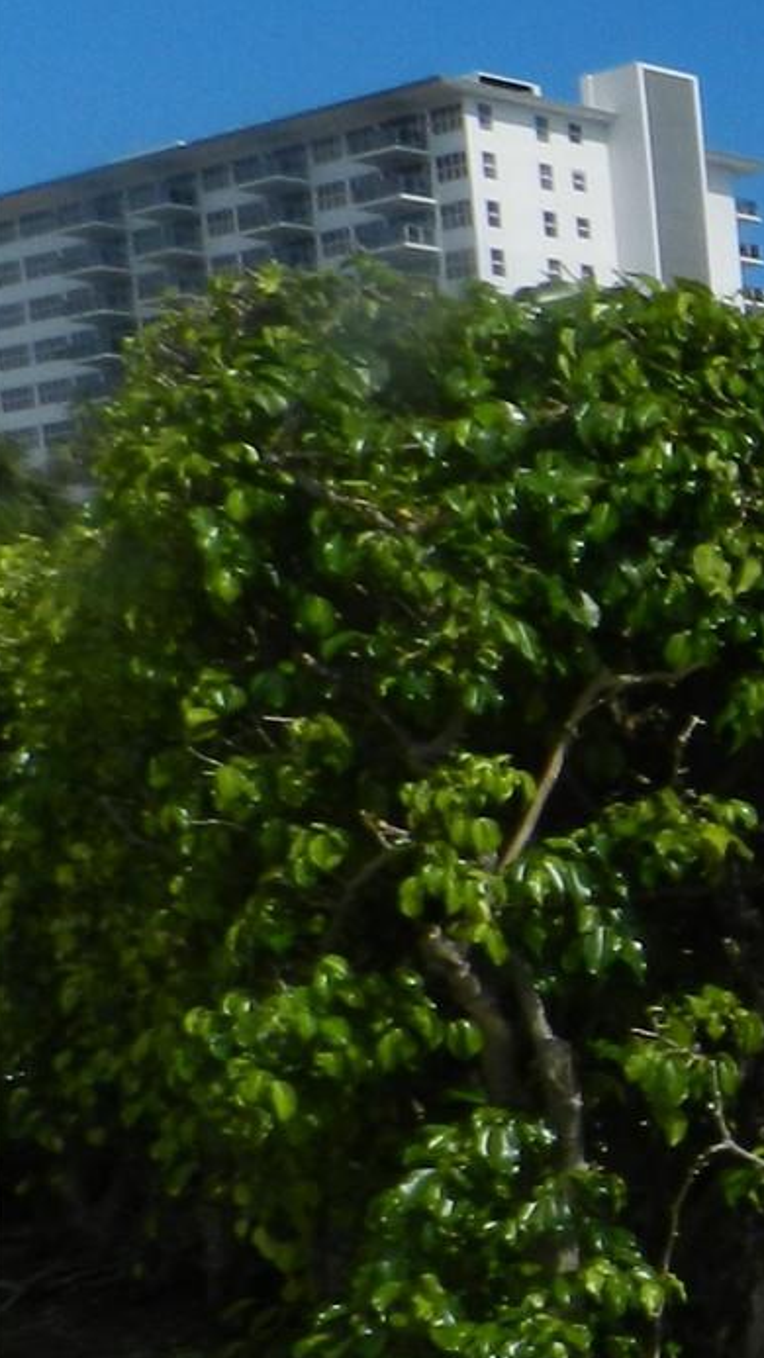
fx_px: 2664
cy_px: 1123
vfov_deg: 27.9
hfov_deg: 12.0
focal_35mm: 74
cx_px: 1994
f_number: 5.6
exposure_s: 1/1000
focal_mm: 4
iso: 160
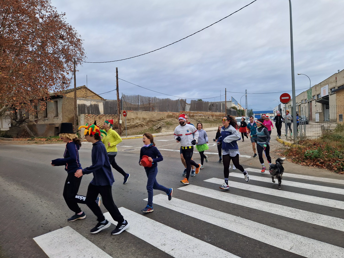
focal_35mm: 23
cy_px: 129
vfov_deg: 58.9
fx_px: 229
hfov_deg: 73.9
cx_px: 172
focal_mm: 5.4
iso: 50
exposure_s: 1/333
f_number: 1.8
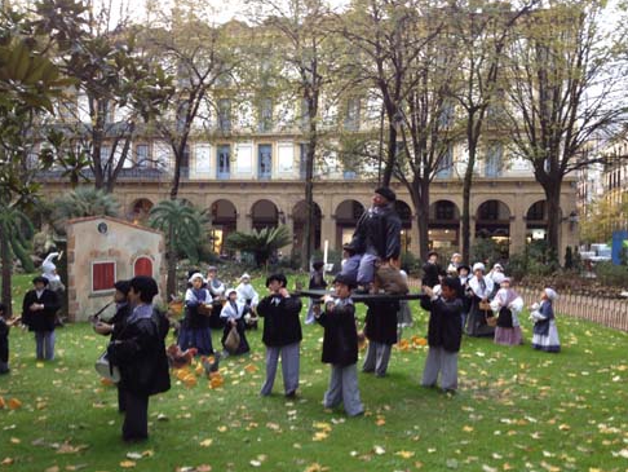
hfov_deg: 51.3
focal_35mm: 36
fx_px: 653
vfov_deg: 39.7
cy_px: 239
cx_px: 315
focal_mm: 4.28
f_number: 2.4
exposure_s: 1/20
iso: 64
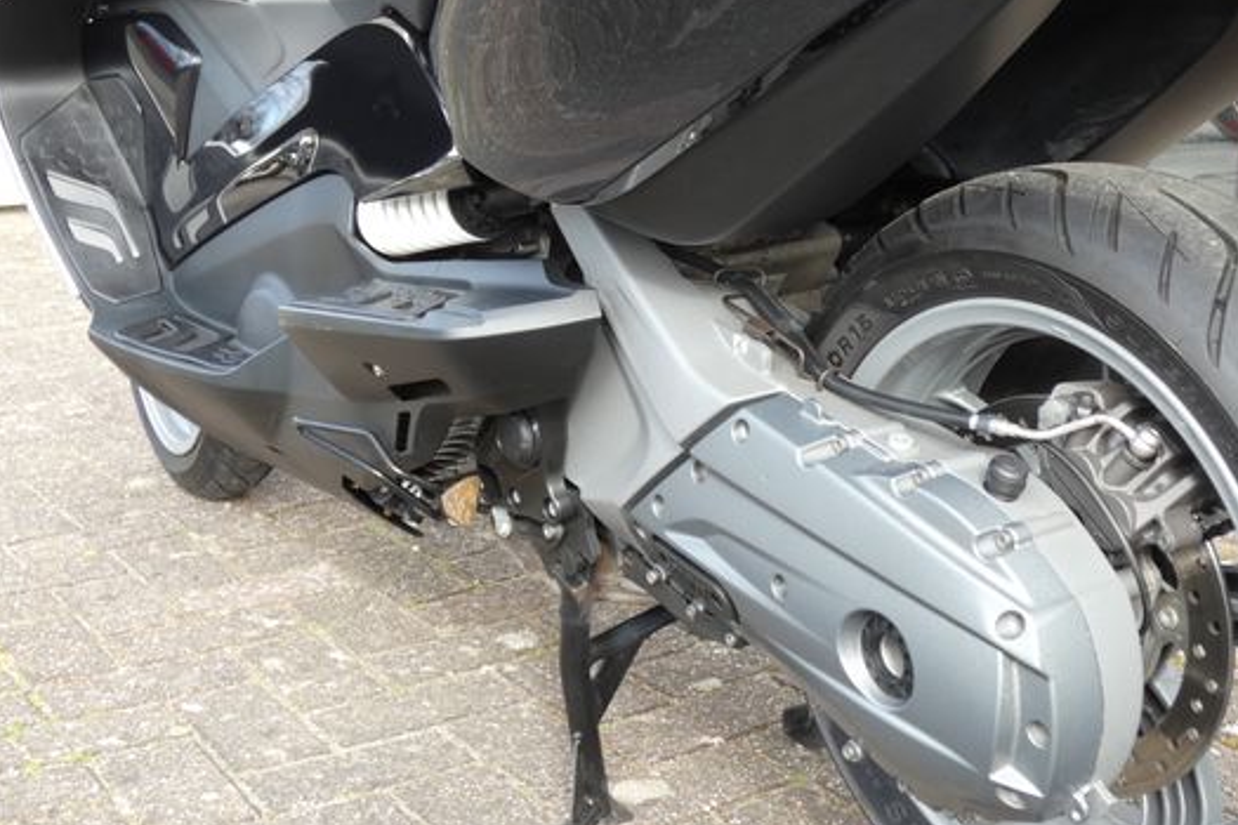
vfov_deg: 25.8
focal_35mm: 52
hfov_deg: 38.2
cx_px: 656
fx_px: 1788
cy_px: 271
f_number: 3.6
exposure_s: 1/80
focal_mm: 7.3
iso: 80
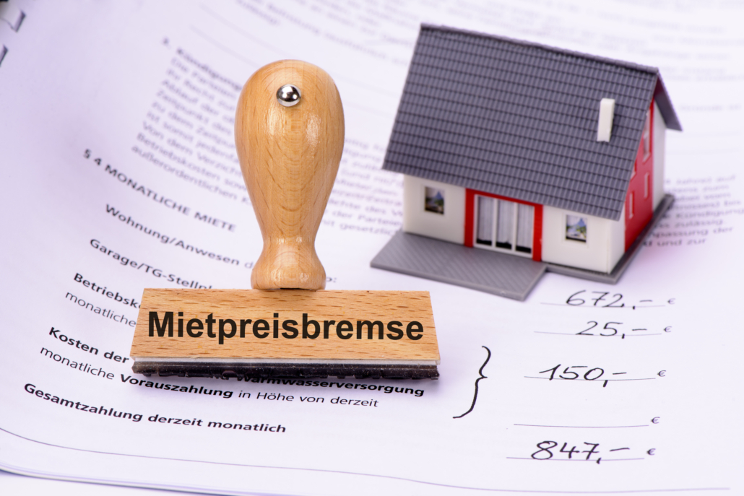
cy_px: 248
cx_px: 372
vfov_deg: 13.0
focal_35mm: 105
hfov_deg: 19.5
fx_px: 2170
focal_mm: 105
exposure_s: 1/60
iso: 64
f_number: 16
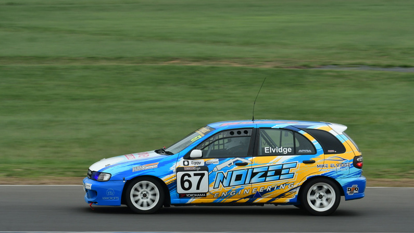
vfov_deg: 5.7
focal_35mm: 214
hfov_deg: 10.1
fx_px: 2344
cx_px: 207
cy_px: 123
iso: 500
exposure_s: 1/250
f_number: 11
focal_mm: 135
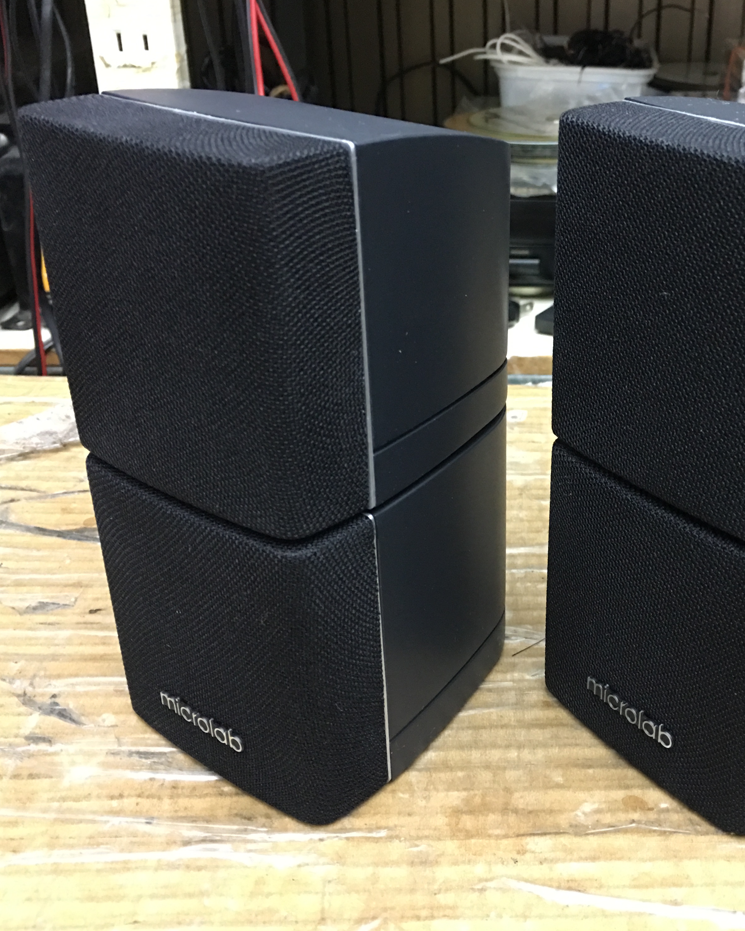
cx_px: 543
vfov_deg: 47.9
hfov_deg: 38.3
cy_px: 464
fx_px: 1047
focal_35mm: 38
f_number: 2.2
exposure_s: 1/8
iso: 125
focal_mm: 4.15
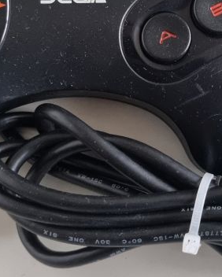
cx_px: 151
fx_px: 591
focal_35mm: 72
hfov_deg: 21.2
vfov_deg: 26.4
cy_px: 113
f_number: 1.8
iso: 640
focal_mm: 5.4
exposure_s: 1/50
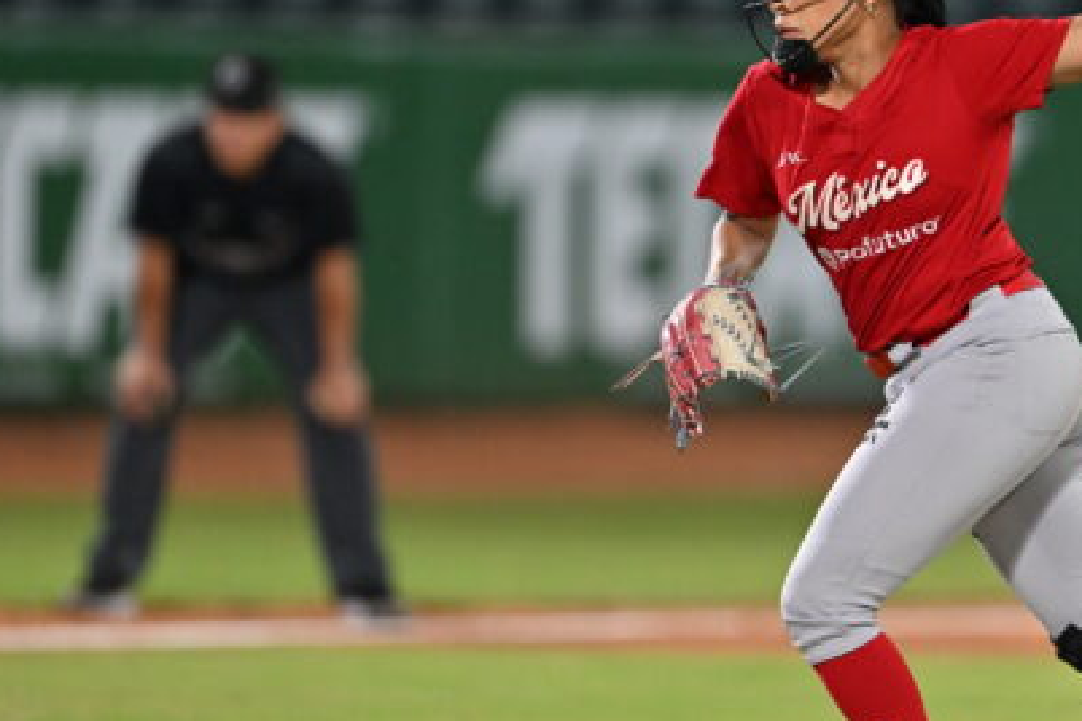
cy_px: 304
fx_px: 22450
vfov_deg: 1.8
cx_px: 947
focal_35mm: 747
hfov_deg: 2.8
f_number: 2.8
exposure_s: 1/1600
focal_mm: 400
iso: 2500
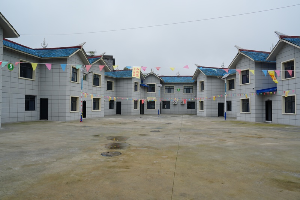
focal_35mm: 24
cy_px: 100
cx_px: 150
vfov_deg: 53.1
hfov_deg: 73.8
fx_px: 200
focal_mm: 24
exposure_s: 1/200
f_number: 5
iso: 100
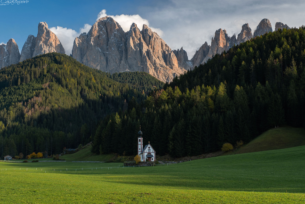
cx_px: 146
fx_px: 483
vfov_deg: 23.8
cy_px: 107
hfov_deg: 35.0
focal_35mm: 57
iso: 125
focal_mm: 34.2
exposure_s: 1/30
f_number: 5.6
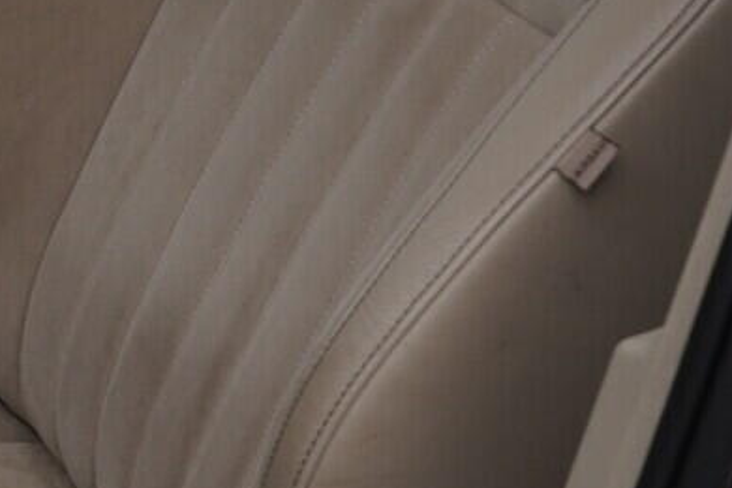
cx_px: -283
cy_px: 81
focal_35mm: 133
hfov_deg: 14.6
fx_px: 2704
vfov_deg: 10.3
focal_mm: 24
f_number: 4.5
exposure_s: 1/100
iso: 125
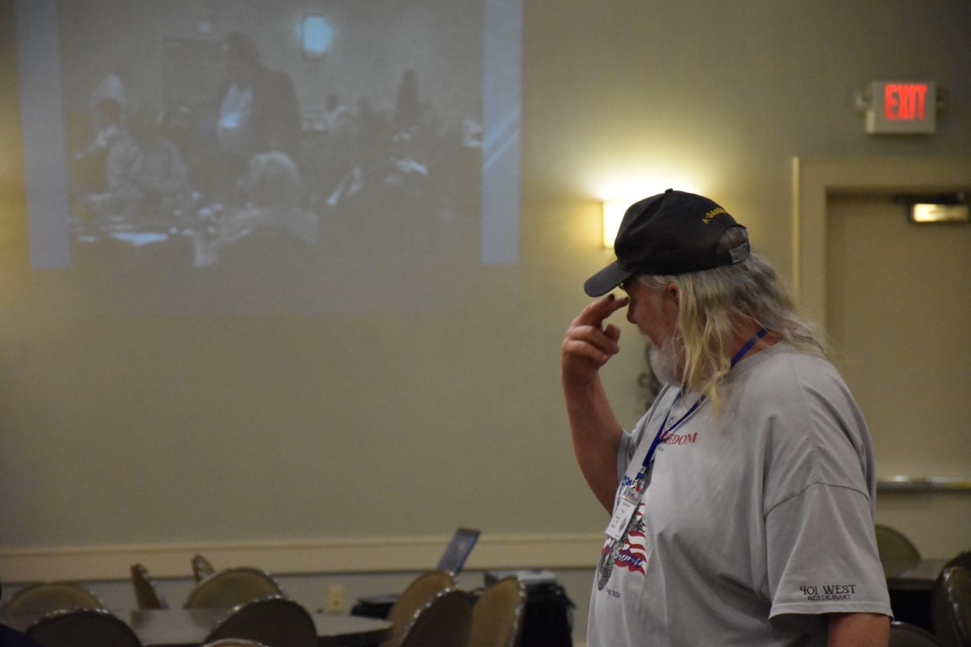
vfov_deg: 8.7
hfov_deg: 13.0
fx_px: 4248
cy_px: 324
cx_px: 486
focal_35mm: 158
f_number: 5.6
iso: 5600
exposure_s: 1/125
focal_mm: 105
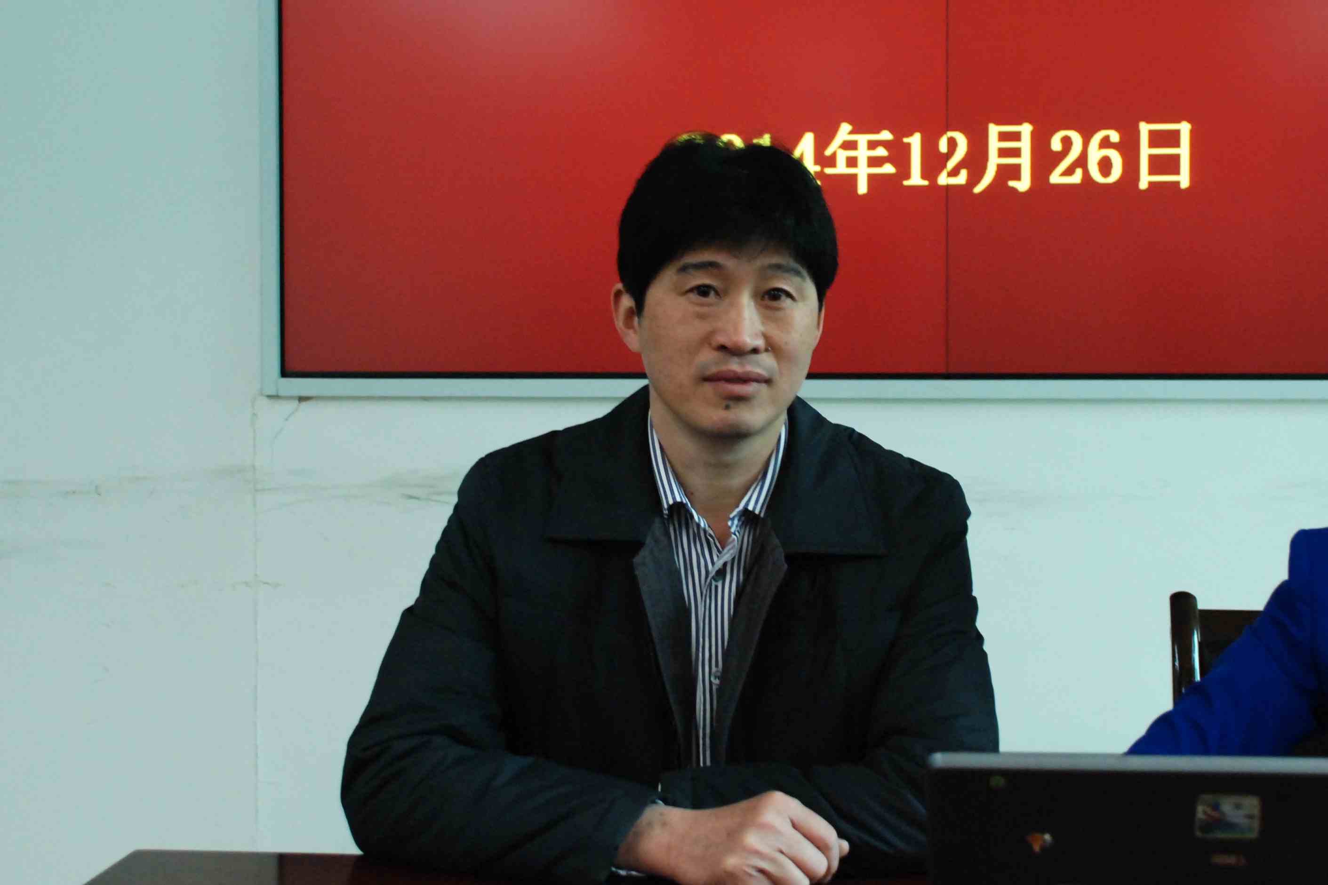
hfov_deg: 46.4
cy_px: 442
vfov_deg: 31.9
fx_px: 1549
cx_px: 664
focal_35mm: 42
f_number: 4
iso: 1000
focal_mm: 28
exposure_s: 1/40
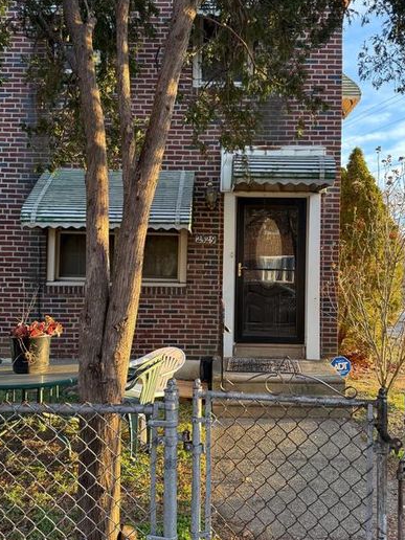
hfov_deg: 45.4
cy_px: 260
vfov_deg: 58.3
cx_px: 216
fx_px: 484
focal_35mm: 31
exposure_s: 1/230
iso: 125
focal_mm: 6.76
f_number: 1.78
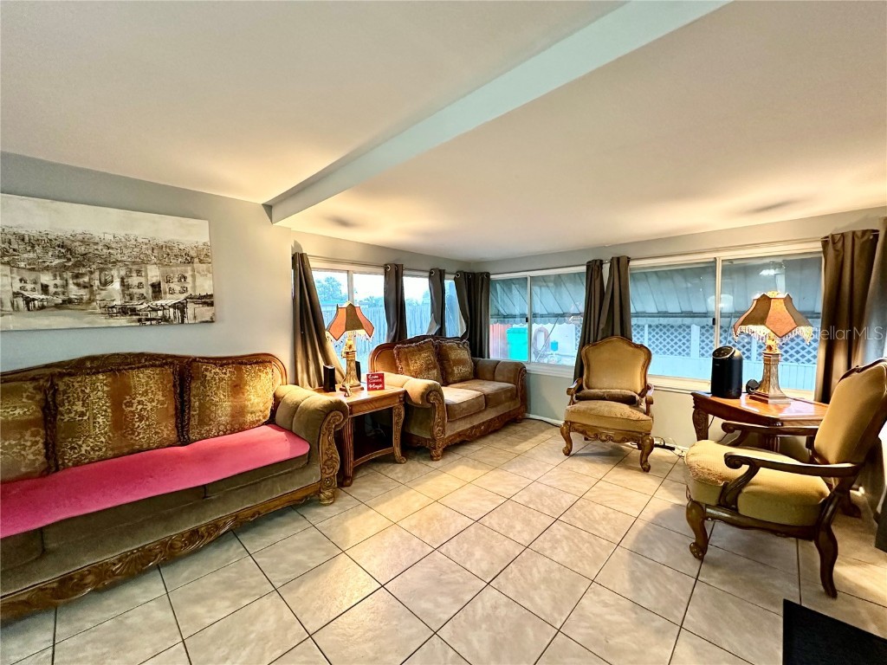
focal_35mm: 14
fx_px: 359
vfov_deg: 85.7
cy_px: 332
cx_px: 444
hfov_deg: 102.1
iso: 800
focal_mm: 2.22
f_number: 2.2
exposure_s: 1/60
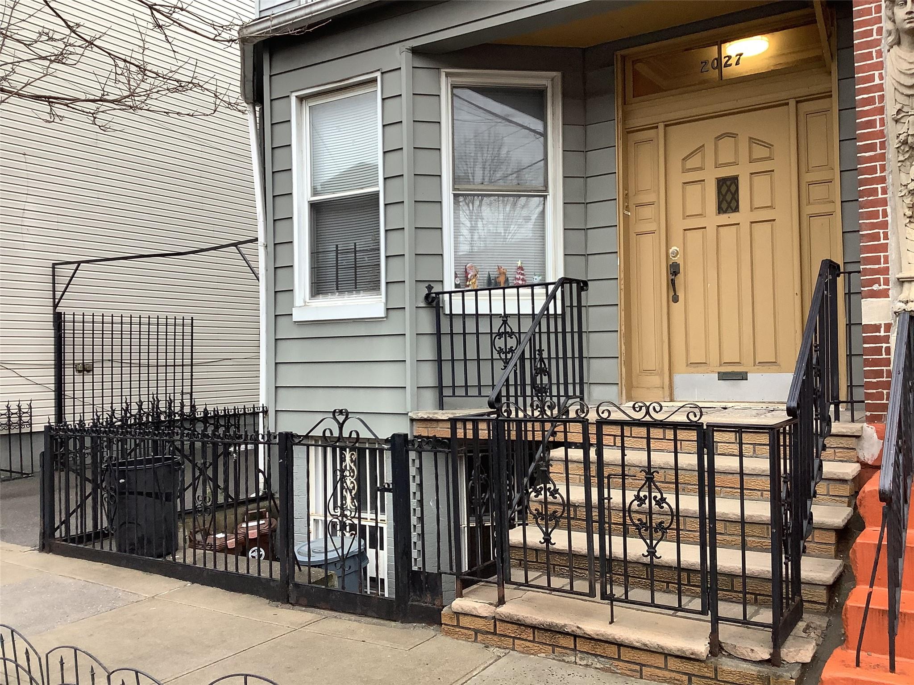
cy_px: 342
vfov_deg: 45.4
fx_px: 819
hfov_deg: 58.4
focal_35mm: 31
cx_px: 457
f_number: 2.4
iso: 64
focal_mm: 3.3
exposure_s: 1/120
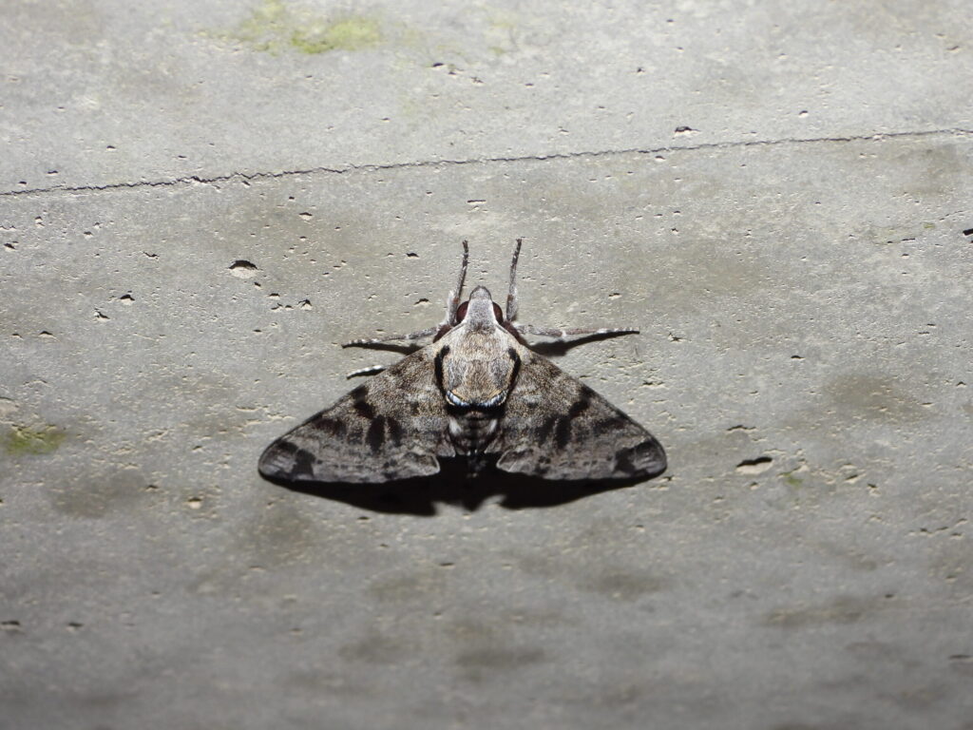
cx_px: 486
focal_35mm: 105
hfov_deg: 18.7
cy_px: 365
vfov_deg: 14.1
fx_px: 2951
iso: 200
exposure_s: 1/60
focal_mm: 18.9
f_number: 4
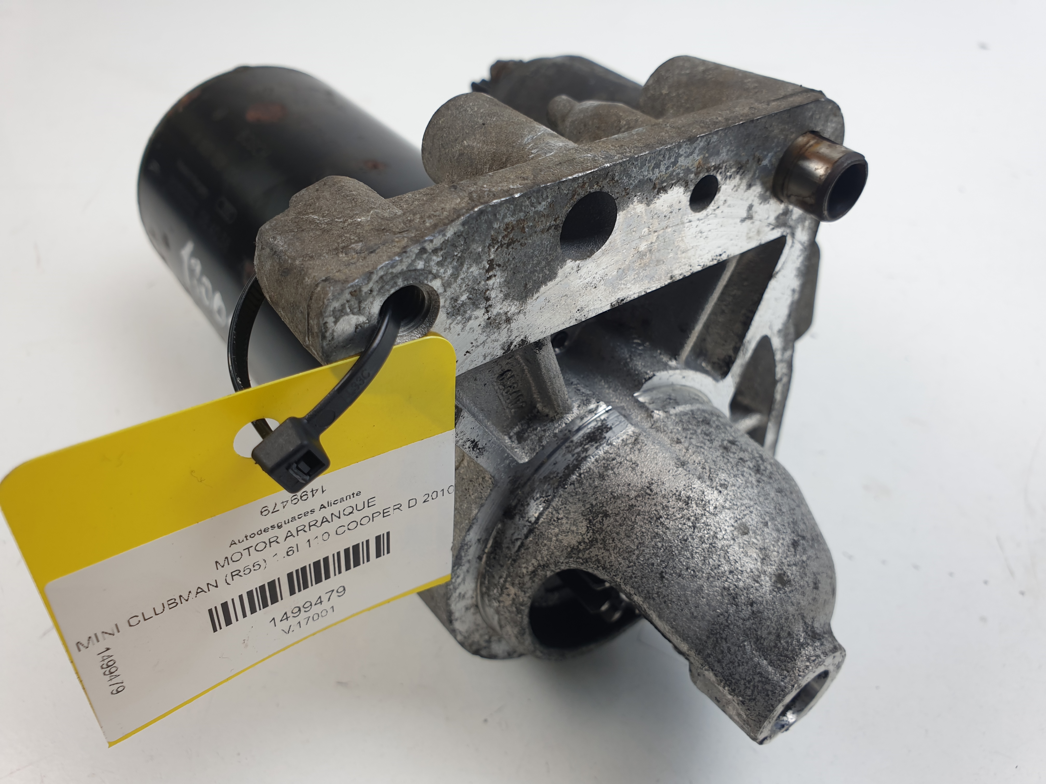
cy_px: 392
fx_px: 786
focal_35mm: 26
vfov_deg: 53.1
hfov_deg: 67.3
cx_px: 523
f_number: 2.4
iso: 50
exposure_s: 1/134
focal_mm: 4.3
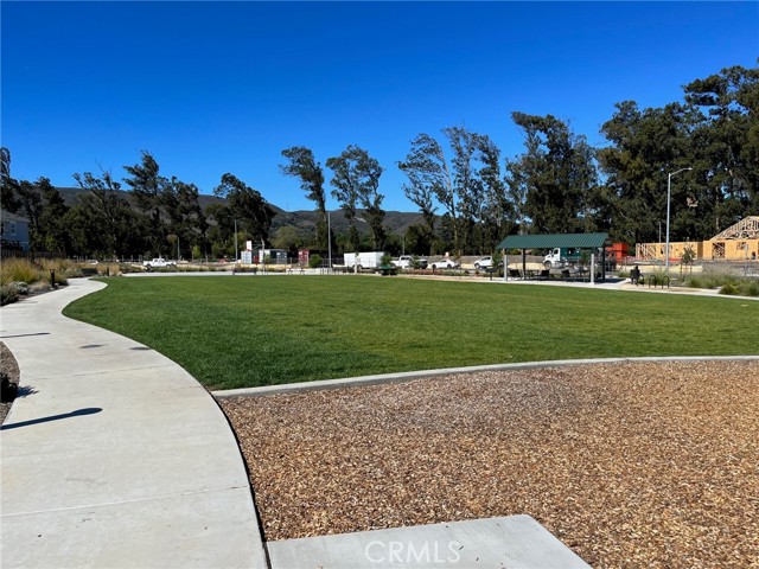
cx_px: 380
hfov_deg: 67.3
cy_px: 284
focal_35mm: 26
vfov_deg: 53.1
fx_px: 570
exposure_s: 1/4310
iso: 50
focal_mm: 5.1
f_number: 1.6
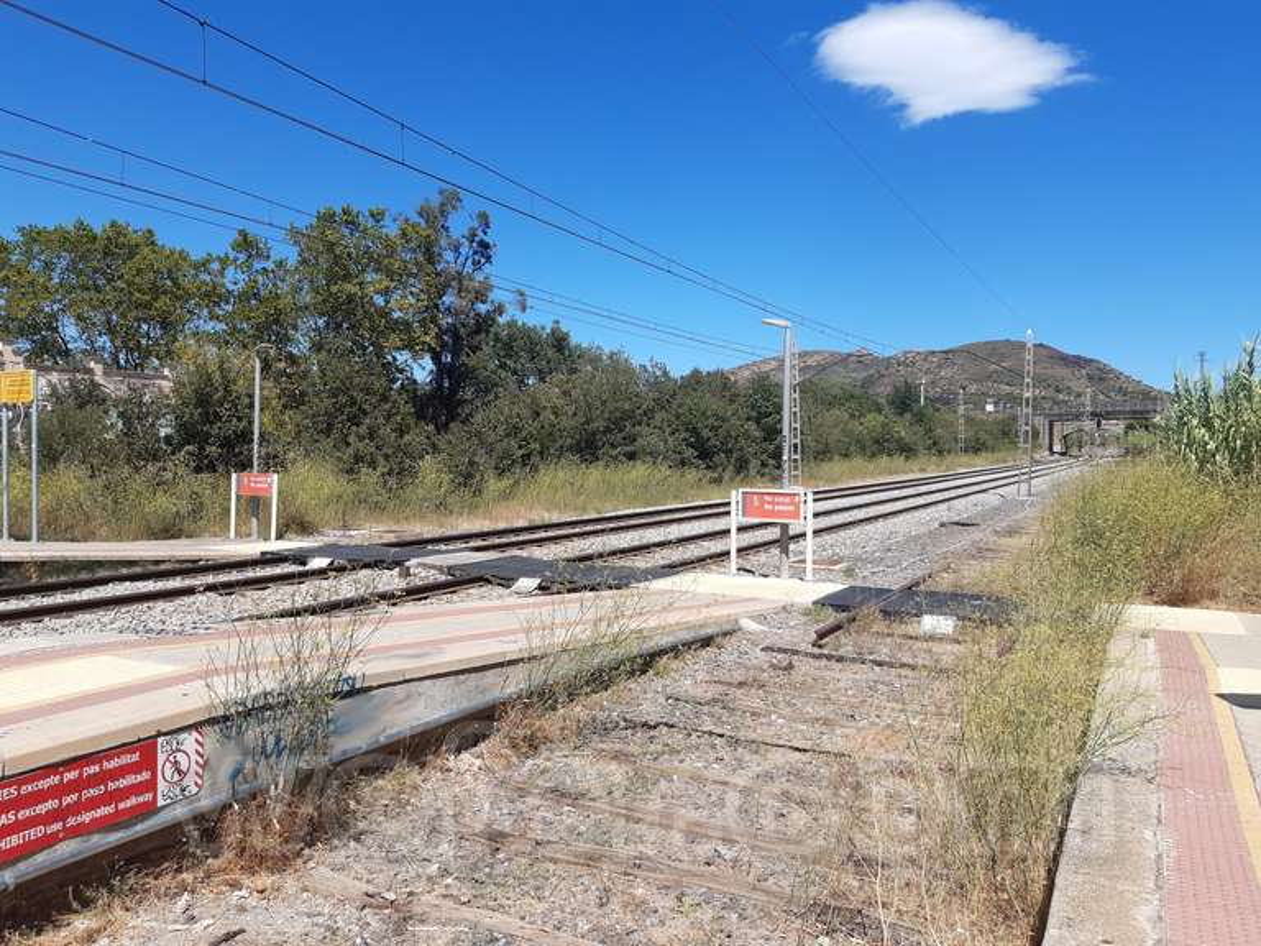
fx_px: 947
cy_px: 473
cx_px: 630
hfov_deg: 67.3
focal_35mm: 26
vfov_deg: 53.1
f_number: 1.7
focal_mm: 3.92
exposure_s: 1/1927
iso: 40
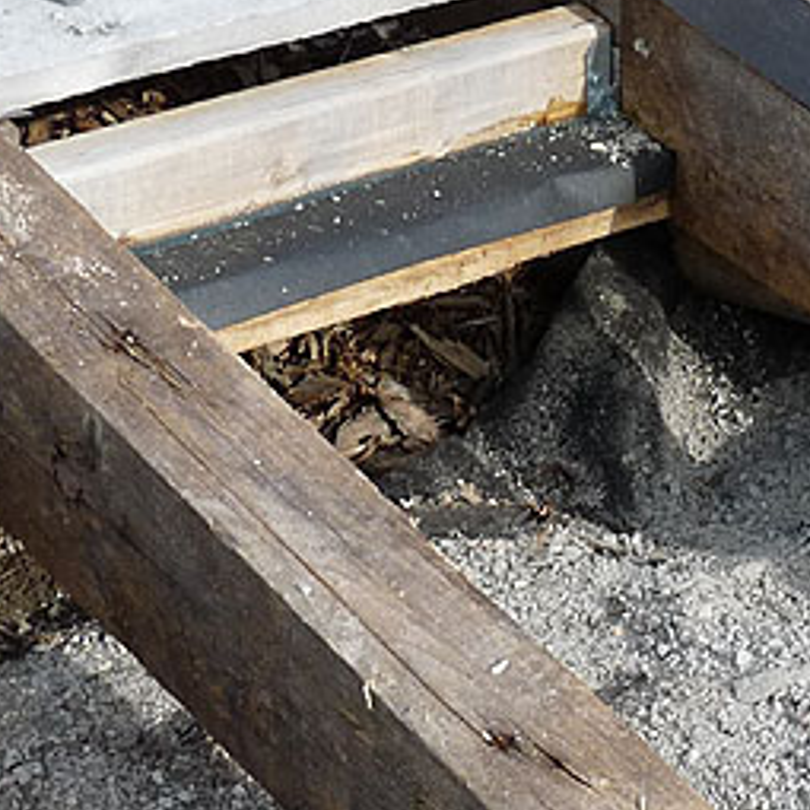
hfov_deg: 16.7
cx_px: 969
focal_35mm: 100
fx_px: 2647
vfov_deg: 17.4
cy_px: 508
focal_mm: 4.8
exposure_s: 1/250
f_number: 4.5
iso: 100
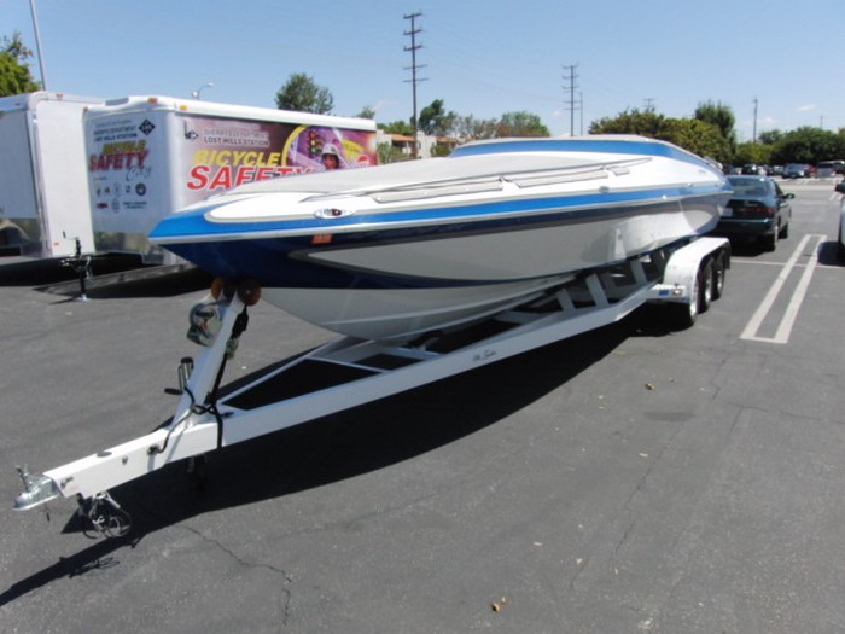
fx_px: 635
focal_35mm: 26
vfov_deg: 53.1
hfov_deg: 67.3
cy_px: 317
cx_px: 422
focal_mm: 4.6
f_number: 4.9
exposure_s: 1/640
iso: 100
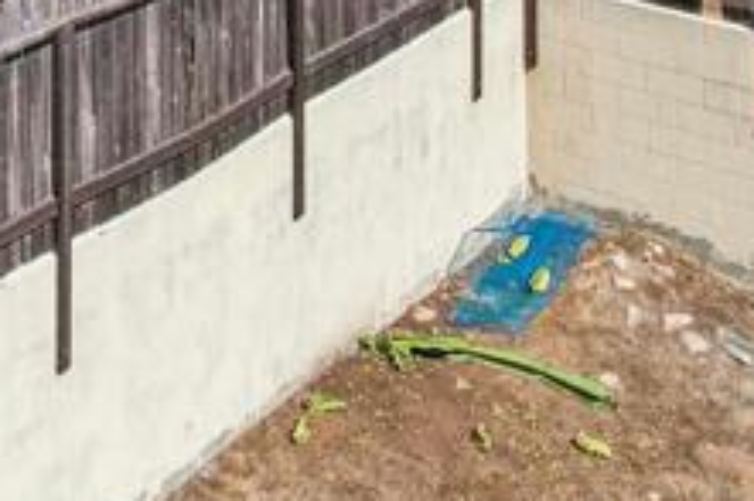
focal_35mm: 102
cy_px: -43
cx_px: -198
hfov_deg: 18.7
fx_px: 2135
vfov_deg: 13.2
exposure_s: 1/2000
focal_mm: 8.4
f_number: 2.8
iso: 100
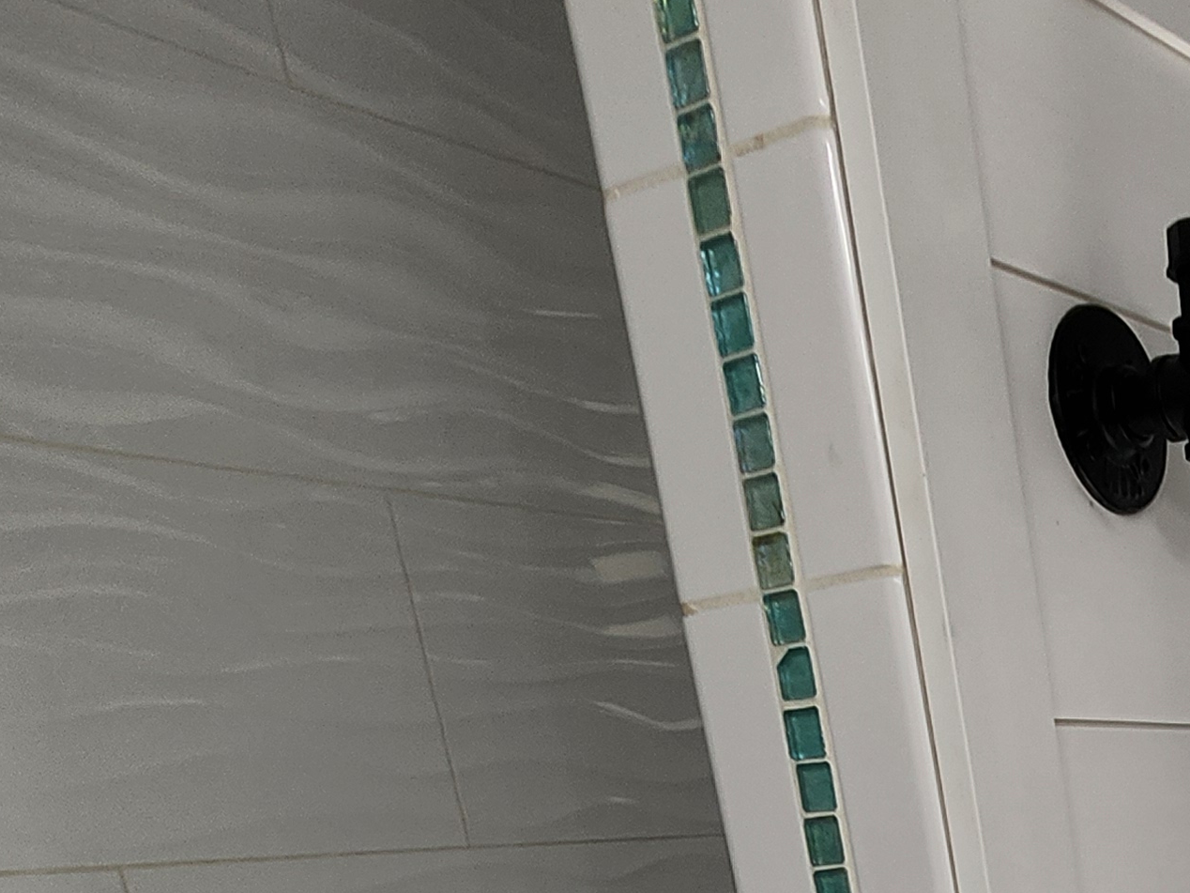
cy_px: 1388
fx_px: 1409
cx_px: 1444
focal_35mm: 41
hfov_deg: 35.5
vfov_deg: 25.2
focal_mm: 1.7
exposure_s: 1/60
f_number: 2.2
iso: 40
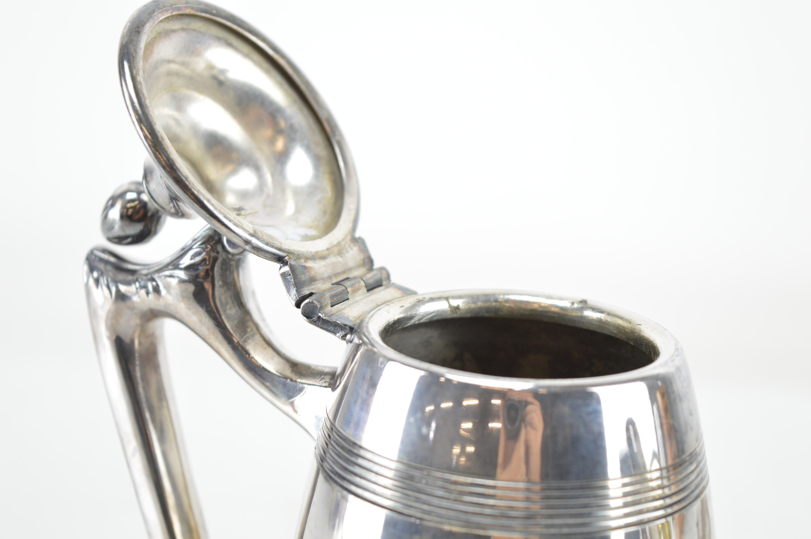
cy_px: 270
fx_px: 1857
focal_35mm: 82
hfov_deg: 24.6
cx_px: 406
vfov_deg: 16.5
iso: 800
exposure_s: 1/60
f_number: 6.3
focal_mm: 55
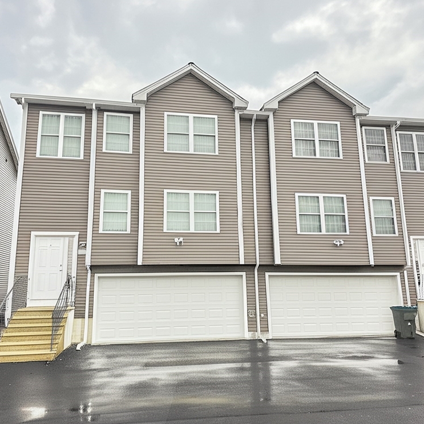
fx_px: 388
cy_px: 213
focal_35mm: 28
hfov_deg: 57.3
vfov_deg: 57.3
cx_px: 207
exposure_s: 1/1248
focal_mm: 6.25
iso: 80
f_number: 1.7
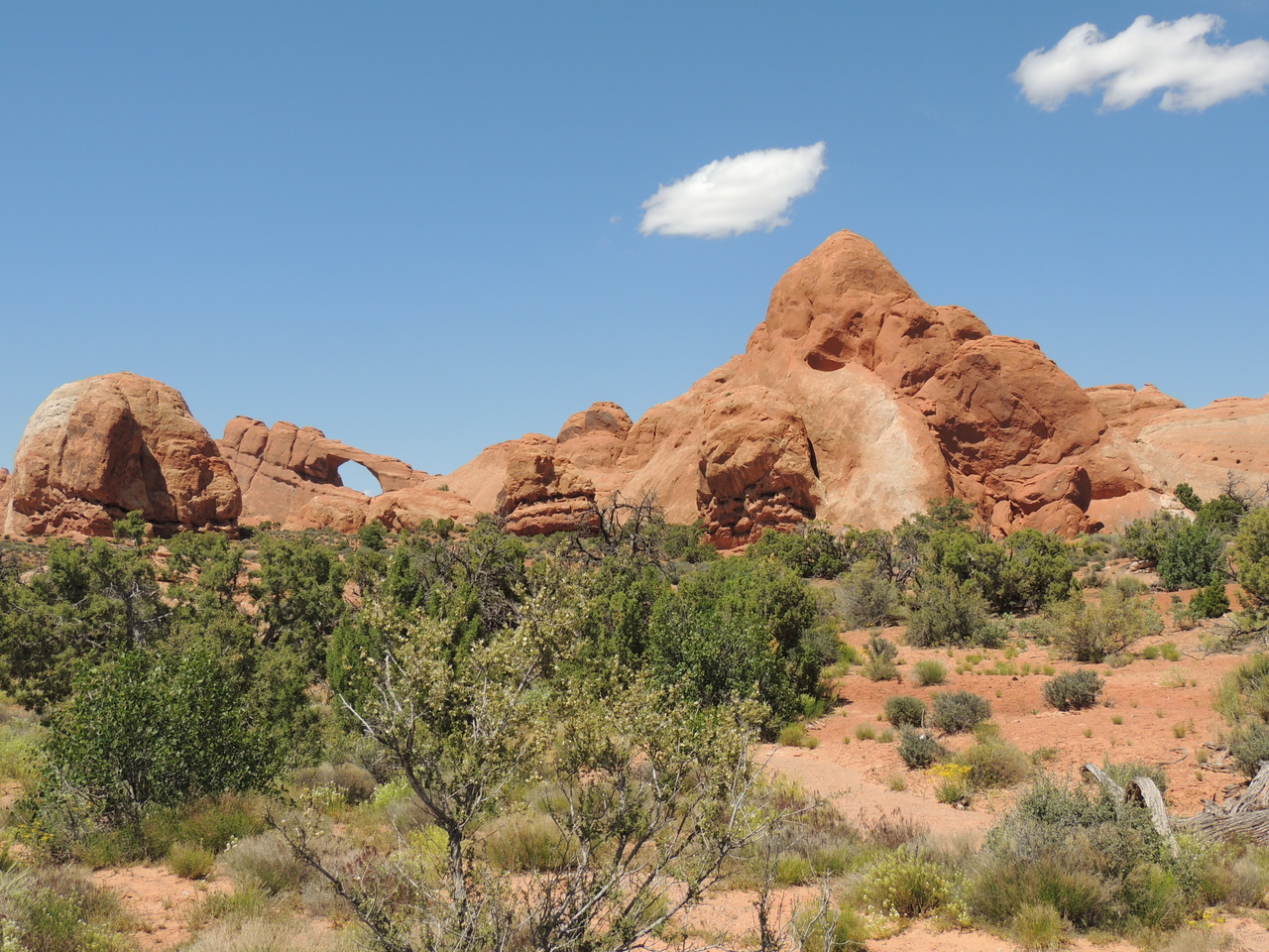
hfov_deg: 52.6
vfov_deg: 40.7
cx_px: 634
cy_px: 476
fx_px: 1283
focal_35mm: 35
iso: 100
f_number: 3.3
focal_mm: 6.2
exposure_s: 1/1250
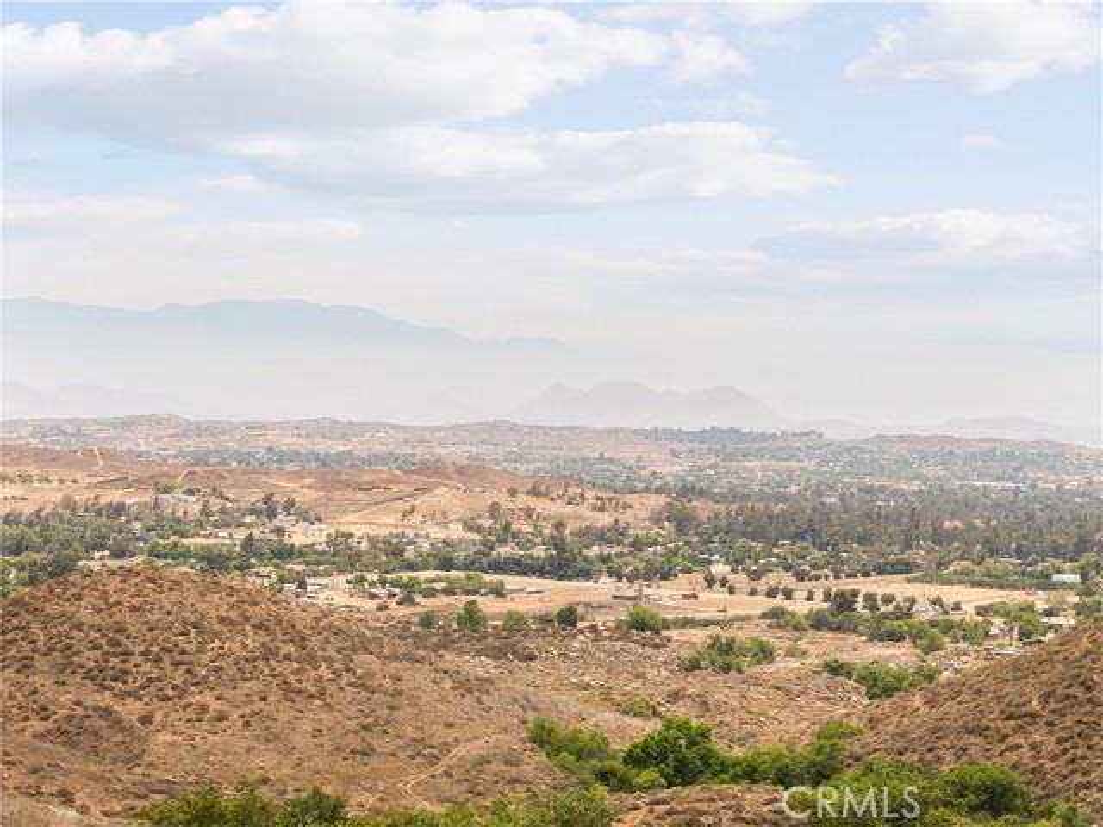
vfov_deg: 21.0
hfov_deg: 27.8
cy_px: 414
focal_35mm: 70
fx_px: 2230
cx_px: 552
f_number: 2.8
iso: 100
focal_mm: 19.35
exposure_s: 1/1250
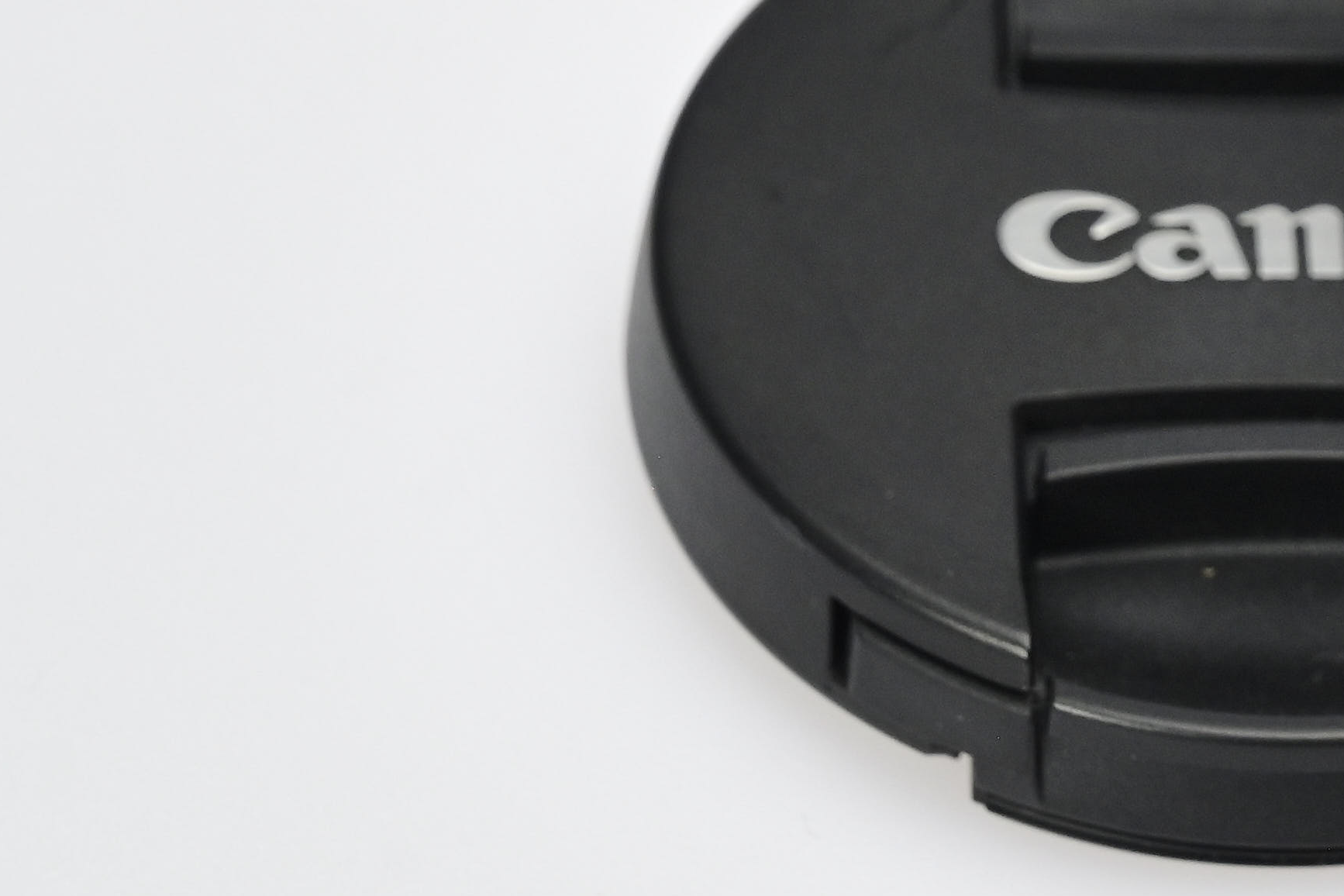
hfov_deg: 8.3
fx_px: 9109
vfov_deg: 5.6
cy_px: -530
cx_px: 1881
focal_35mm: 244
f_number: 10
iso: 640
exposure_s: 1/100
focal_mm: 70
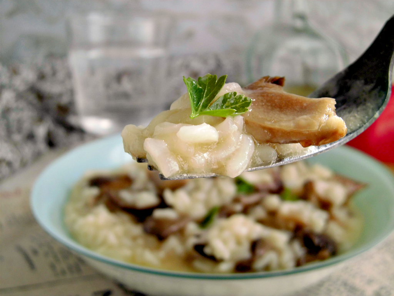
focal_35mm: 47
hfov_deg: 40.4
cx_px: 197
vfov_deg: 30.9
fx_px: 535
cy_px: 148
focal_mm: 8.3
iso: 100
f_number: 3.4
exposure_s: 1/125
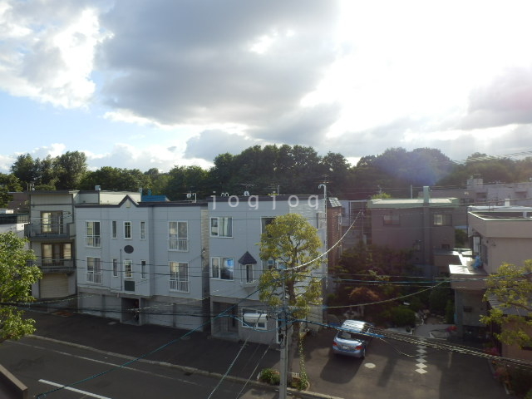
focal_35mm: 24
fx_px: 369
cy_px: 200
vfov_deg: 56.8
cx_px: 266
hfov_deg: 71.6
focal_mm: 4.2
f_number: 3
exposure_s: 1/640
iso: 80
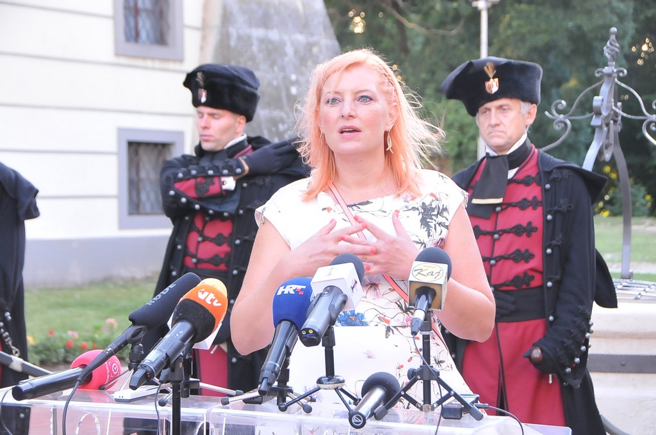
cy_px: 218
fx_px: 1638
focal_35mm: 90
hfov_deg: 22.6
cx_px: 328
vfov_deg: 15.1
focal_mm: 60
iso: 1600
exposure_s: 1/160
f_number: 6.3
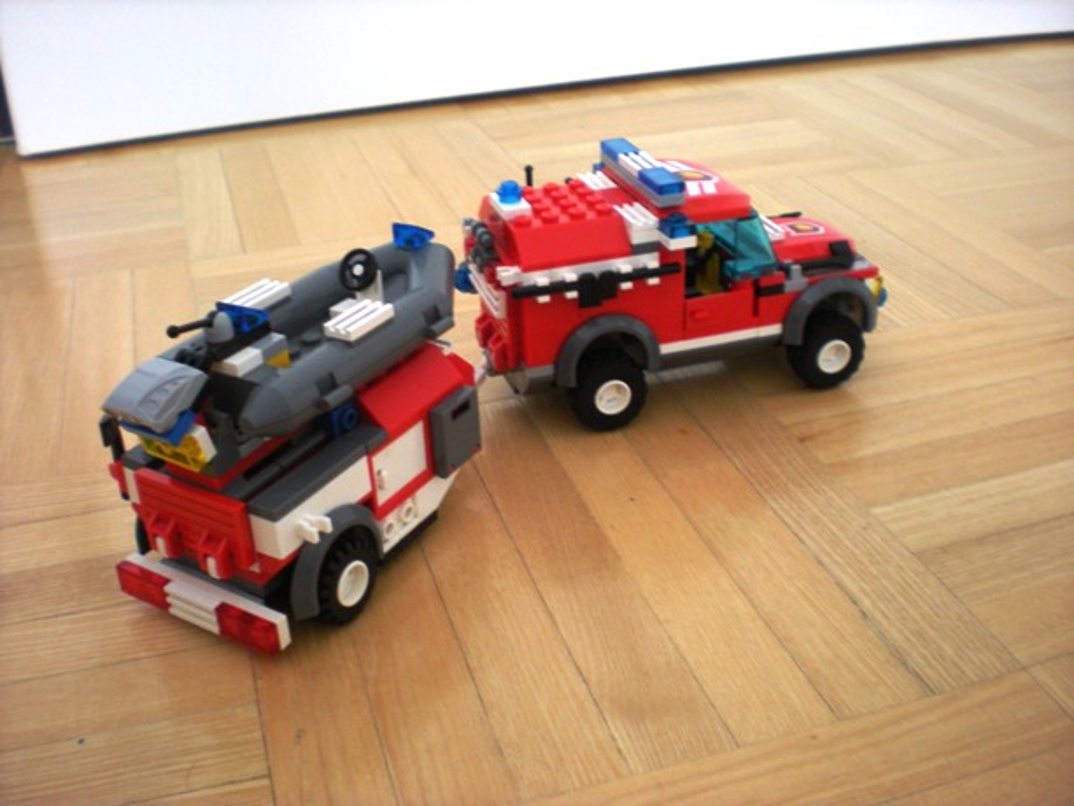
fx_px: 1179
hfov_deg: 49.0
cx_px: 537
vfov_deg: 37.7
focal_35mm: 38
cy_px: 403
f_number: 3.1
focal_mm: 6.3
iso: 200
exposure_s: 1/35.8
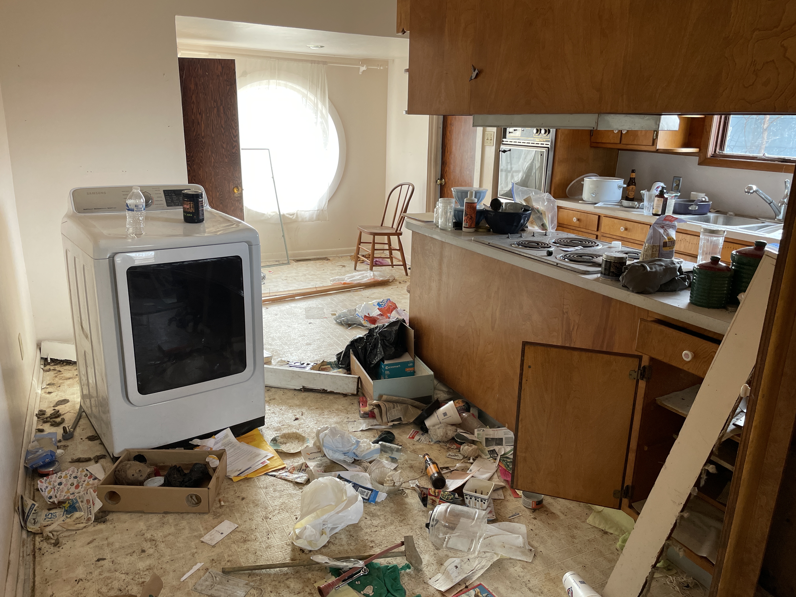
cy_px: 298
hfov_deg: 67.3
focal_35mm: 26
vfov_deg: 53.1
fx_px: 598
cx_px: 398
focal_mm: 4.2
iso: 100
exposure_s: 1/121
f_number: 1.6
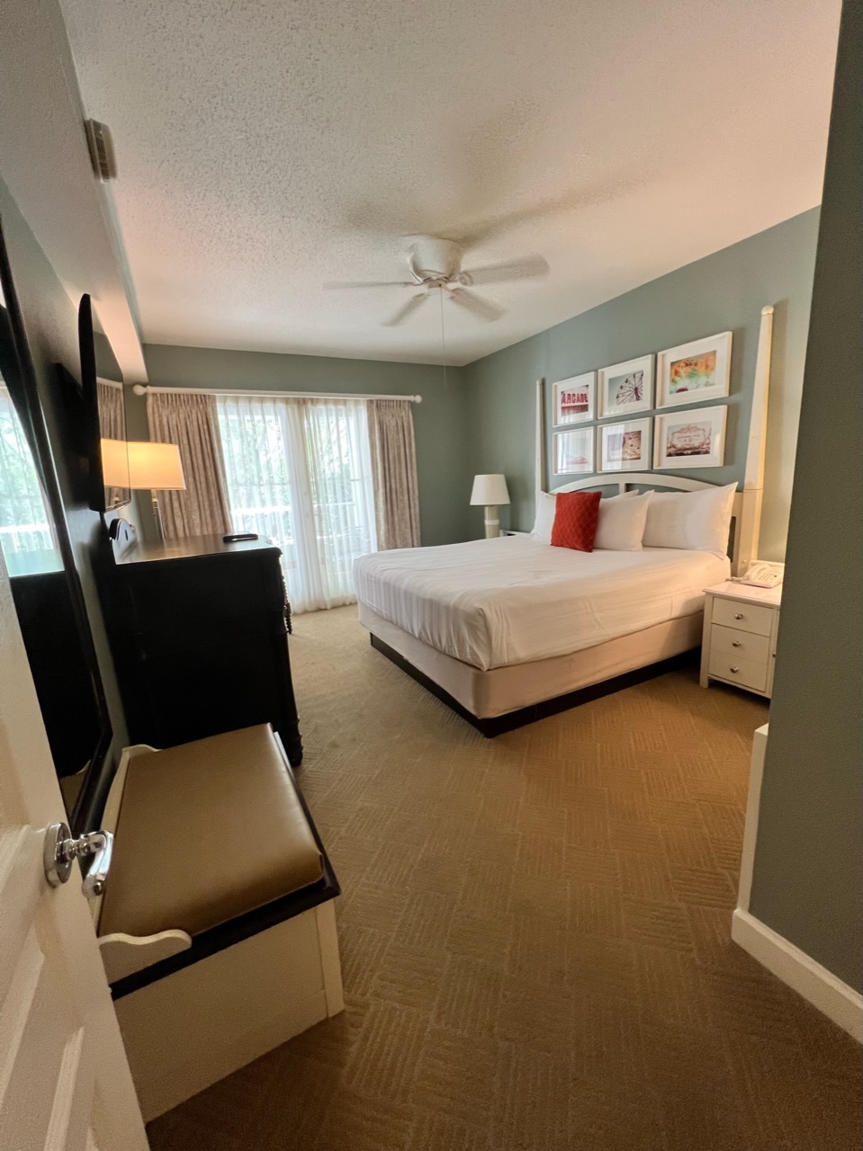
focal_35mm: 13
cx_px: 432
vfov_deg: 106.2
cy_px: 576
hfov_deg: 89.9
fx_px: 432
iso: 200
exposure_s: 1/60
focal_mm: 1.57
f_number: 1.8
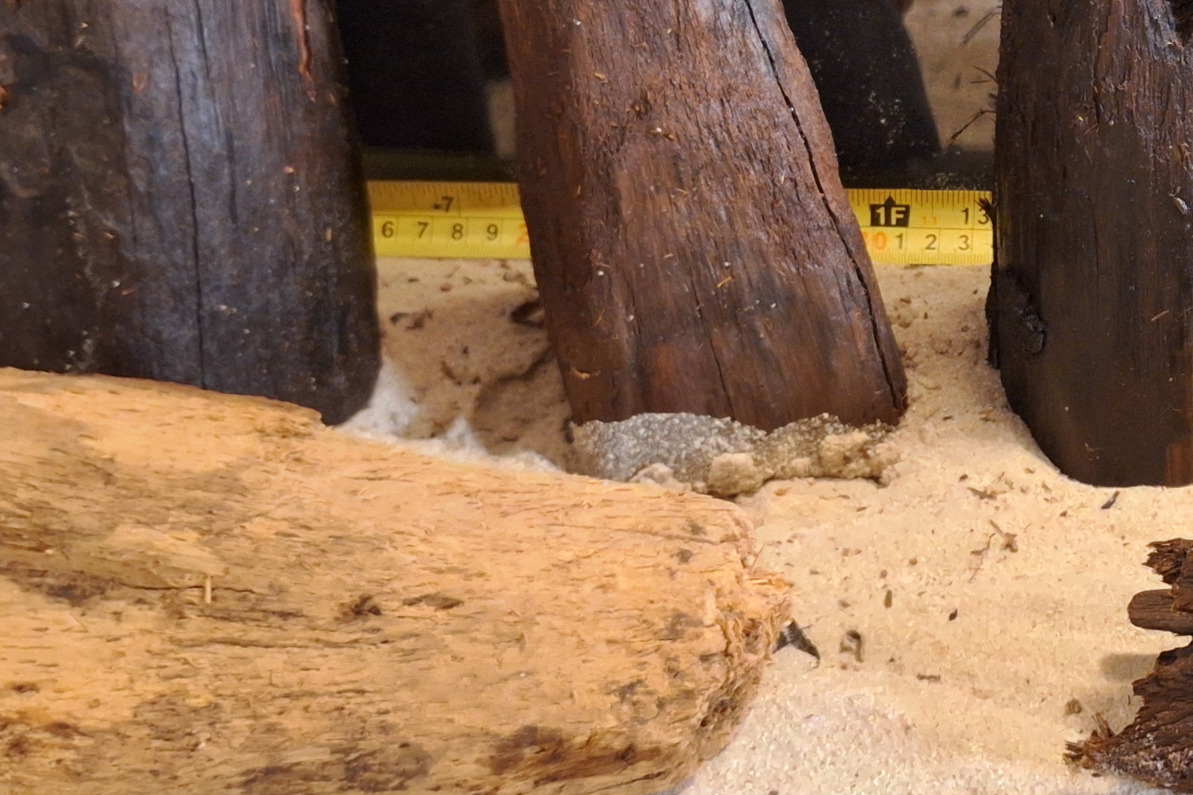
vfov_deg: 22.2
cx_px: 1116
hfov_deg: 31.5
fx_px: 1988
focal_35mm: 60
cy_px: 113
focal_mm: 5.54
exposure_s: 1/20
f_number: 1.8
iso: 800
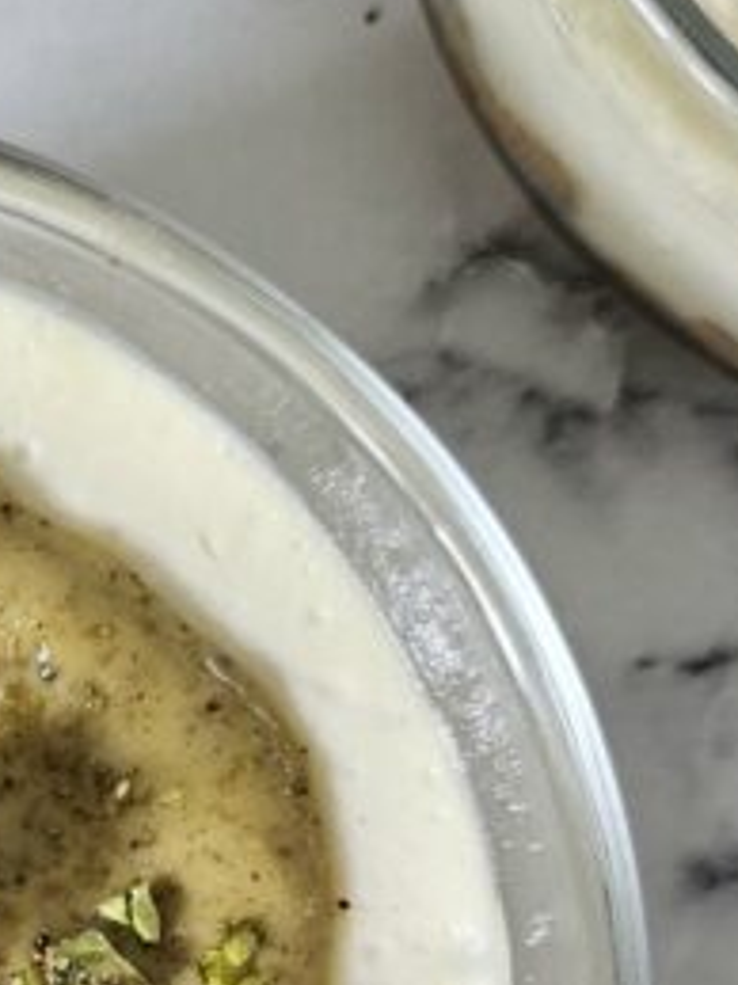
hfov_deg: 15.4
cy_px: 951
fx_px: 2589
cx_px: -240
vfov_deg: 20.9
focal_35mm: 91
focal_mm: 6.3
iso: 160
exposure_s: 1/100
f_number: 1.7
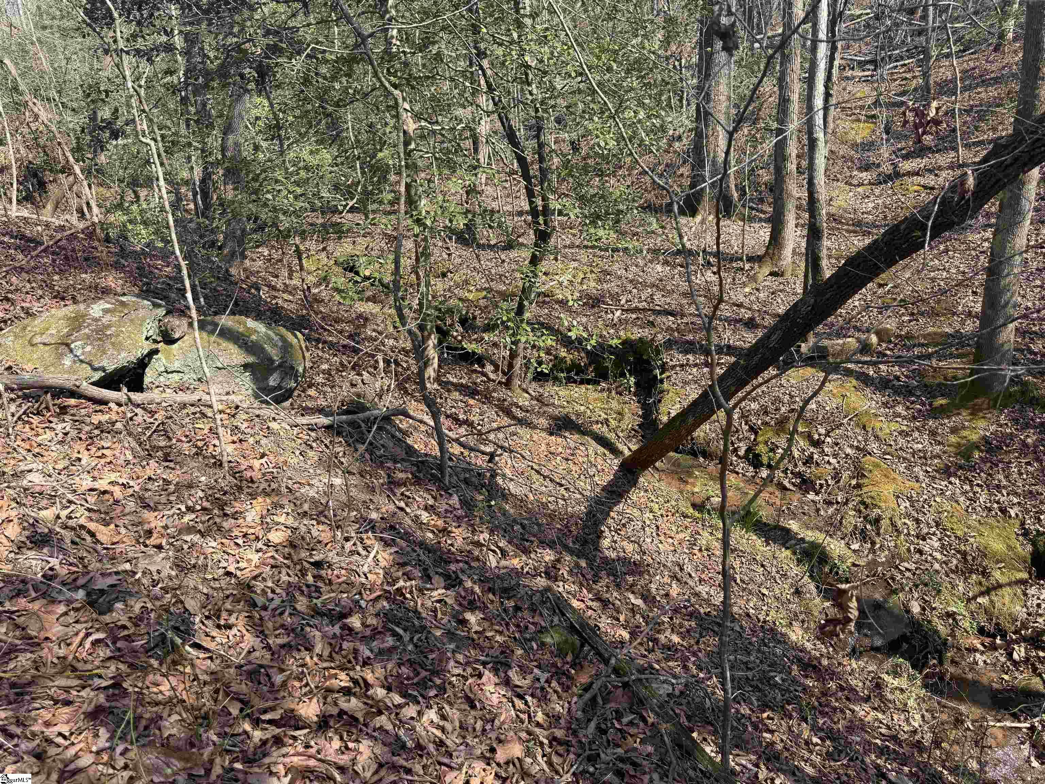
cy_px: 392
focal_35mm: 24
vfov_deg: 56.8
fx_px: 725
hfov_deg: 71.6
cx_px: 522
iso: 80
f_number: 1.78
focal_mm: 6.76
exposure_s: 1/1215
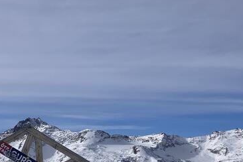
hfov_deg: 24.0
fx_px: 553
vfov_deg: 15.7
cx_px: 20
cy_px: 218
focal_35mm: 82
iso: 32
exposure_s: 1/5405
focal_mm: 3.99
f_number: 1.8
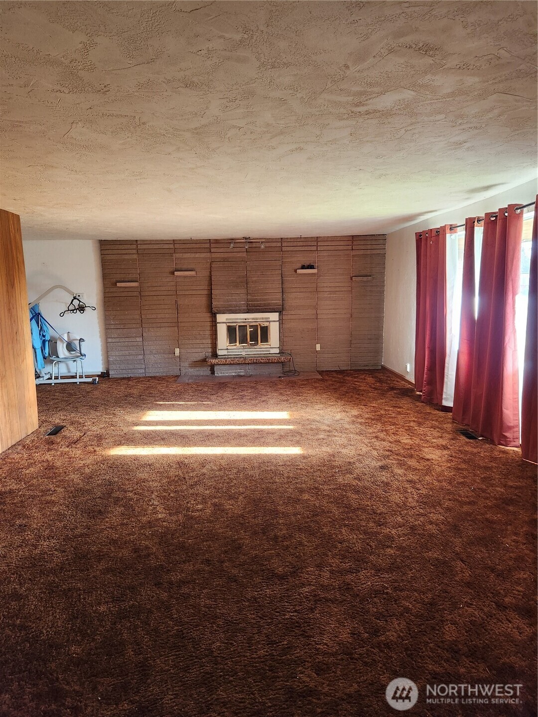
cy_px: 358
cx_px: 269
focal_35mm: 23
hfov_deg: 58.9
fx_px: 477
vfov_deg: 73.9
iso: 500
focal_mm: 5.4
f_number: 1.8
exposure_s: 1/120
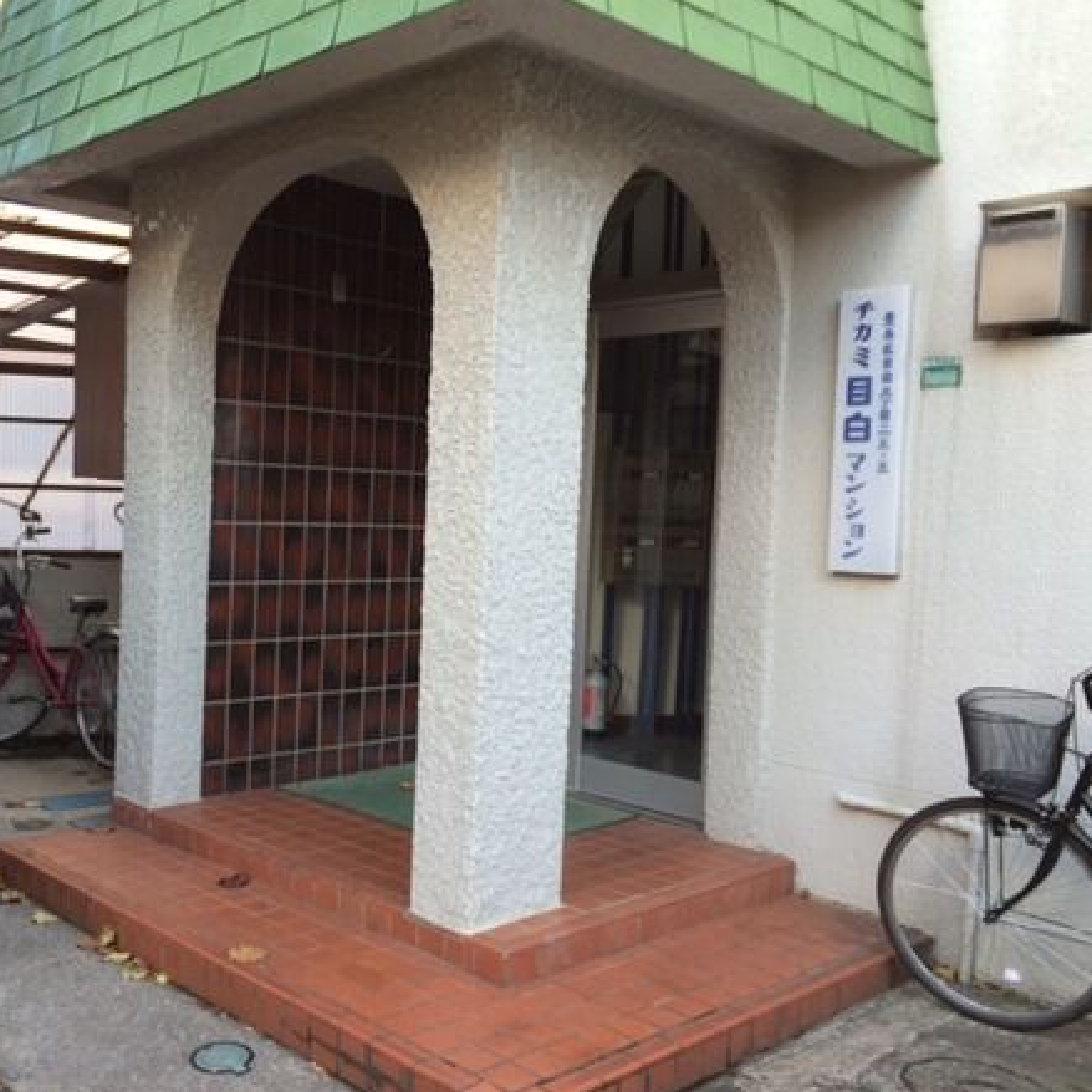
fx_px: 1249
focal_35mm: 35
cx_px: 366
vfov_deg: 47.2
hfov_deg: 46.5
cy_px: 552
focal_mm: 4.15
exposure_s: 1/60
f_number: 2.2
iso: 40
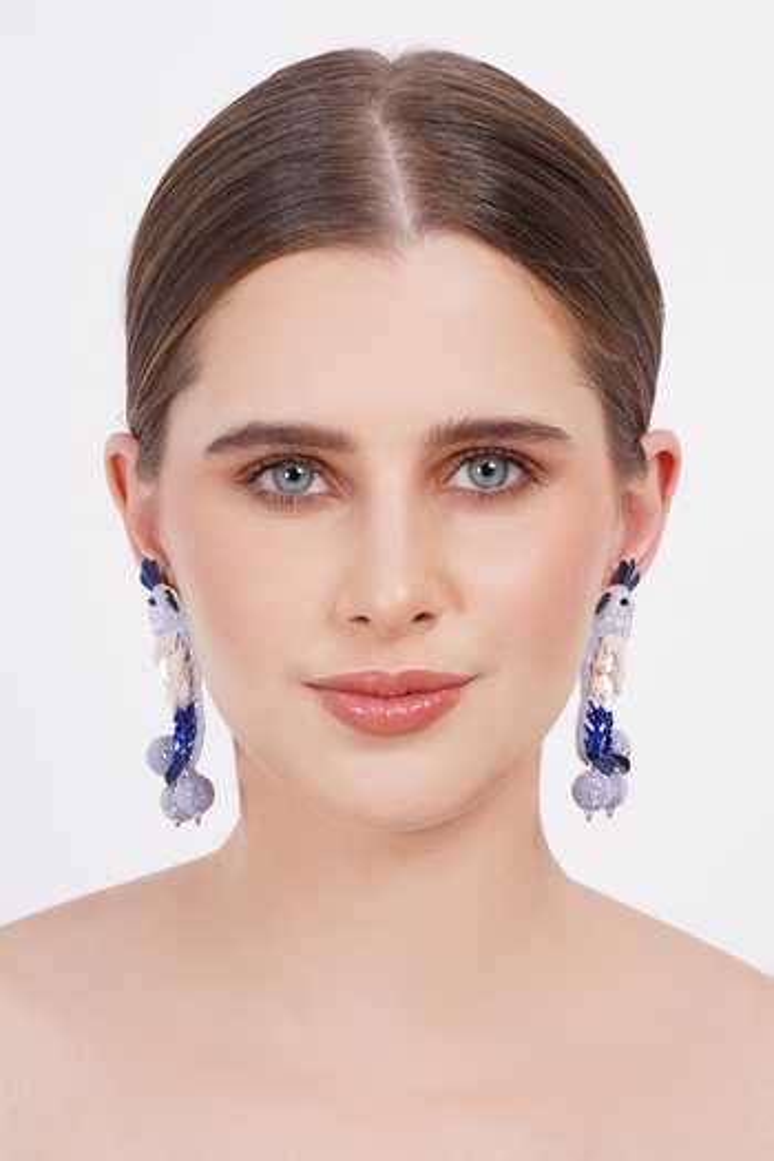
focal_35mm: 200
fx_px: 6449
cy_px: 580
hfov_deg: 6.9
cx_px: 387
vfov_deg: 10.3
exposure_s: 1/125
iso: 200
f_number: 10
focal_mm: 200
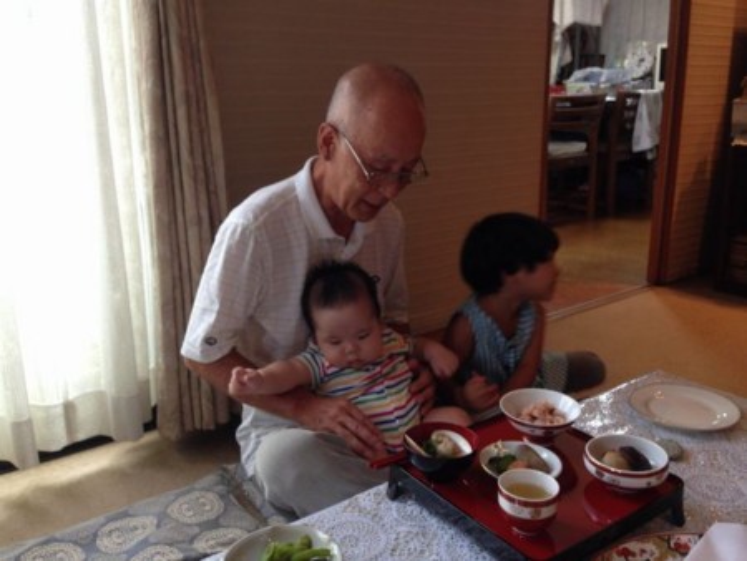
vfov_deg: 43.0
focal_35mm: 33
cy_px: 280
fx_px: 713
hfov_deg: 55.3
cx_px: 374
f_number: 2.4
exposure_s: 1/20
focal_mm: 4.12
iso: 80
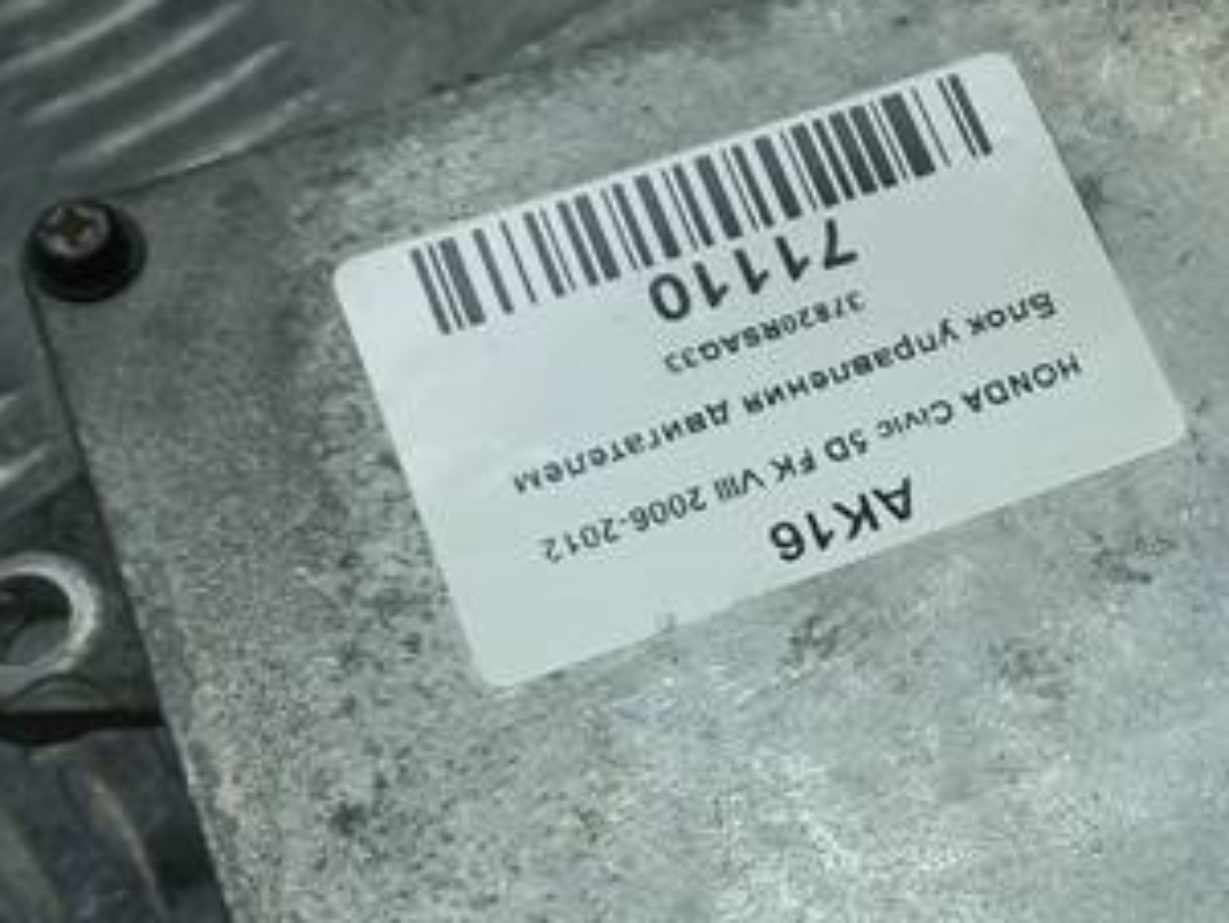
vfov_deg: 17.3
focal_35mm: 85
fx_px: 3019
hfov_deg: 21.6
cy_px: 629
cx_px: 1396
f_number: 1.8
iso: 25
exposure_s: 1/120
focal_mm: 4.6
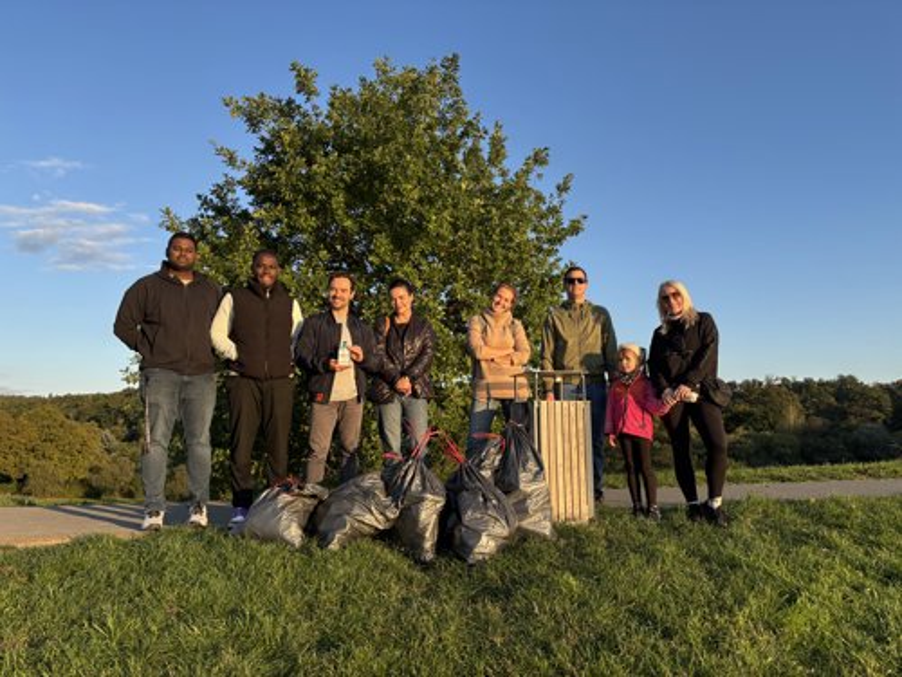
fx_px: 677
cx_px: 451
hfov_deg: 67.3
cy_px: 338
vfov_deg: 53.1
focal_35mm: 26
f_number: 1.6
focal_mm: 5.96
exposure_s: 1/961
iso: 50
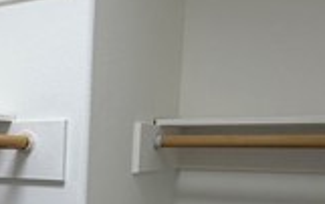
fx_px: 523
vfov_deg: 21.2
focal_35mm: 59
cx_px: -52
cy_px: 212
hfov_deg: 30.1
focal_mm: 2.22
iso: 80
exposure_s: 1/120
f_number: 2.2
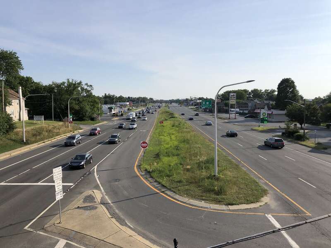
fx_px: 268
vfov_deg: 49.7
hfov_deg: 63.4
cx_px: 166
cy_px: 124
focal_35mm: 28
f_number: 1.8
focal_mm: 4
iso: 25
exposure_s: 1/2857
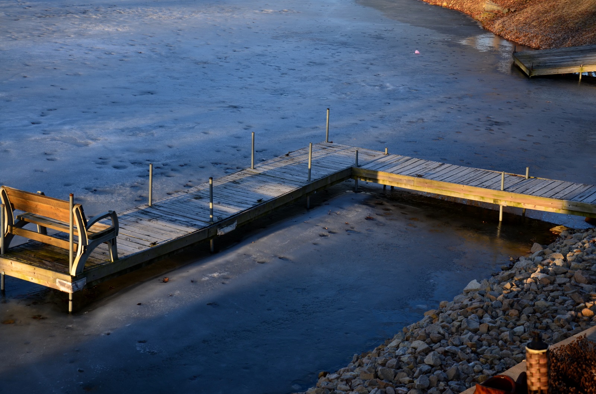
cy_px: 197
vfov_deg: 22.5
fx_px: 991
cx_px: 298
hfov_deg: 33.5
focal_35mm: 60
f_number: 6.3
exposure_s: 1/160
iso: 200
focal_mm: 40
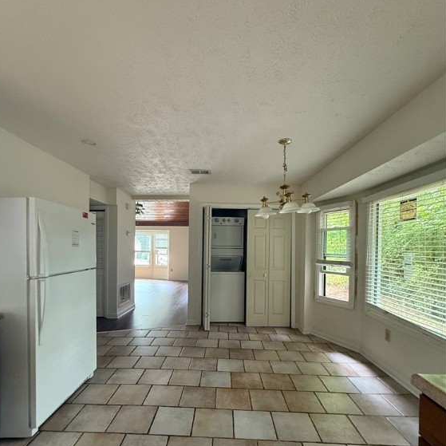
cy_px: 251
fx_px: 248
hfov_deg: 84.0
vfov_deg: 83.6
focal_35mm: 17
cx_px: 219
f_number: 2.2
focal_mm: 2.22
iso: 500
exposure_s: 1/60
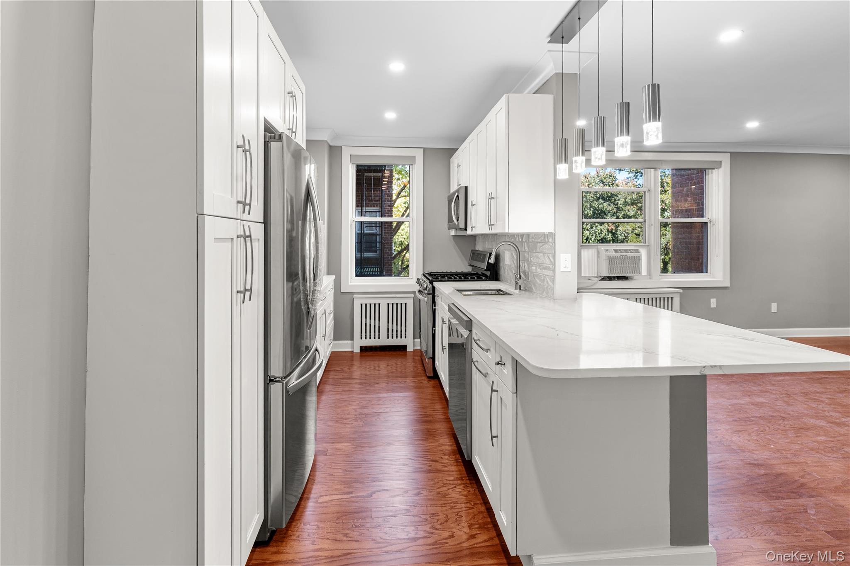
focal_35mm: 17
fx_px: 401
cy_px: 283
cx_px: 425
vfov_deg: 70.4
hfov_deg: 93.3
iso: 125
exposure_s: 1/2
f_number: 8
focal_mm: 17
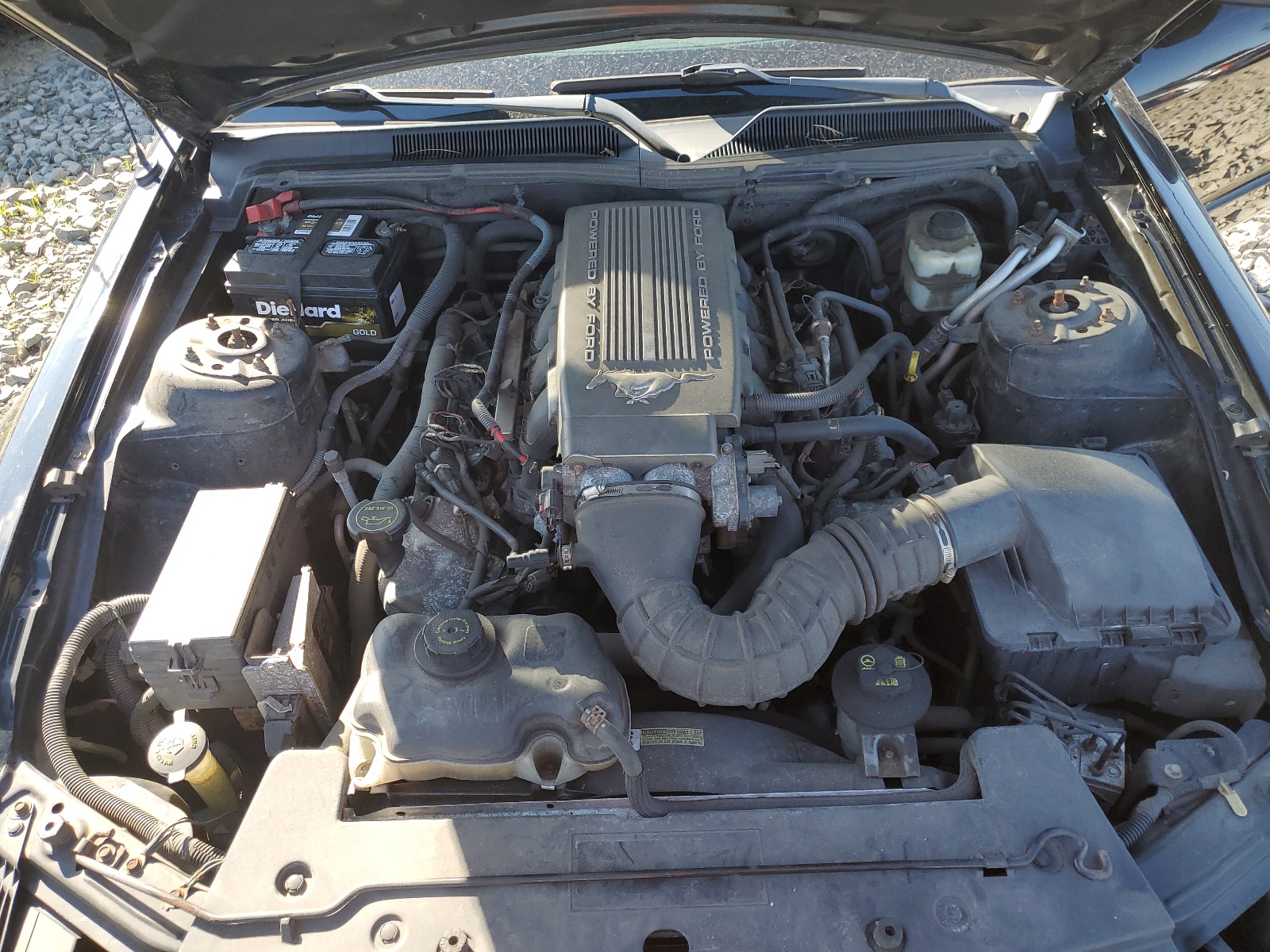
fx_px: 954
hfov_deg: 67.3
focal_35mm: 26
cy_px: 476
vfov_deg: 53.1
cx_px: 635
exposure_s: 1/370
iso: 50
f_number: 1.5
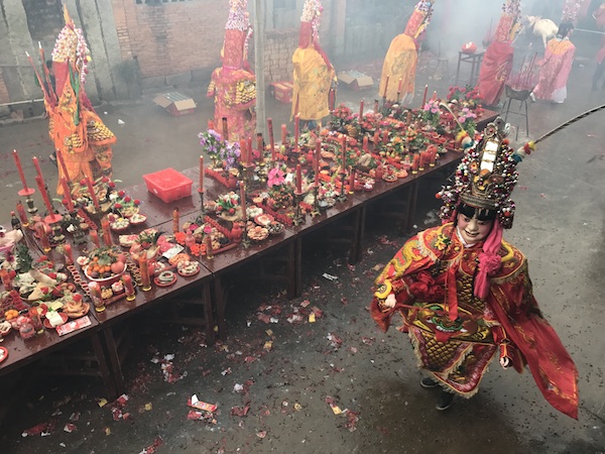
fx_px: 489
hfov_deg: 63.4
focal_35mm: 28
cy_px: 227
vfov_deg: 49.7
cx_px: 302
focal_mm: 3.99
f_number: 1.8
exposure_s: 1/230
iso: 20
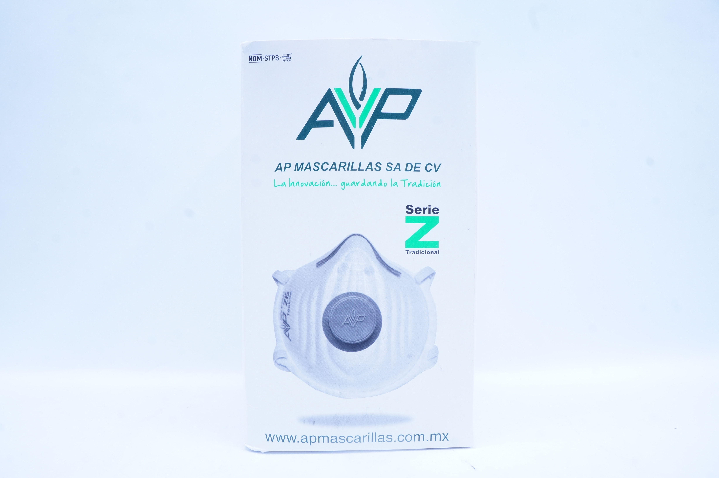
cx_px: 360
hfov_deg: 67.4
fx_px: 539
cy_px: 239
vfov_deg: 47.8
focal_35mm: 27
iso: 400
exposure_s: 1/10
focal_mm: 18
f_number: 13
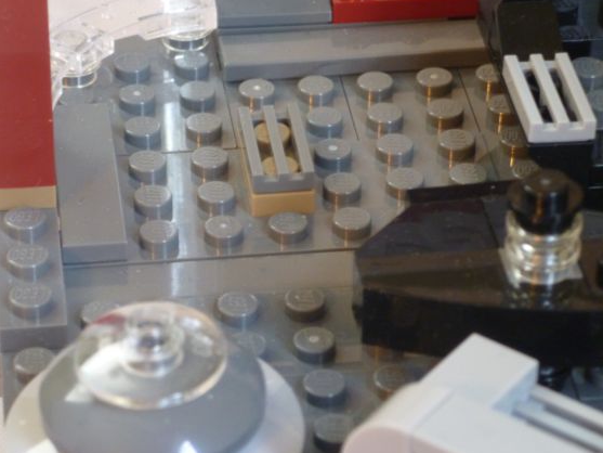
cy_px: 234
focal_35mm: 147
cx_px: 258
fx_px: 2561
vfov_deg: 10.1
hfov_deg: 13.4
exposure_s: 1/2
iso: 400
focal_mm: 22.8
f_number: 5.9
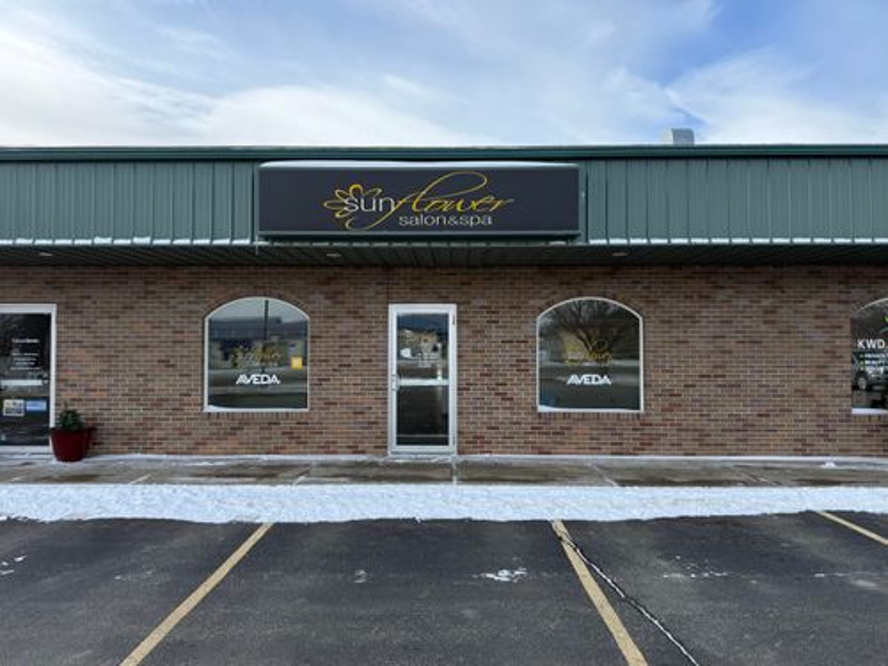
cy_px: 333
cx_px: 444
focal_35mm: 24
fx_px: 616
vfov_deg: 56.8
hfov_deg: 71.6
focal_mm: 6.76
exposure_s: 1/2611
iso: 100
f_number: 1.78
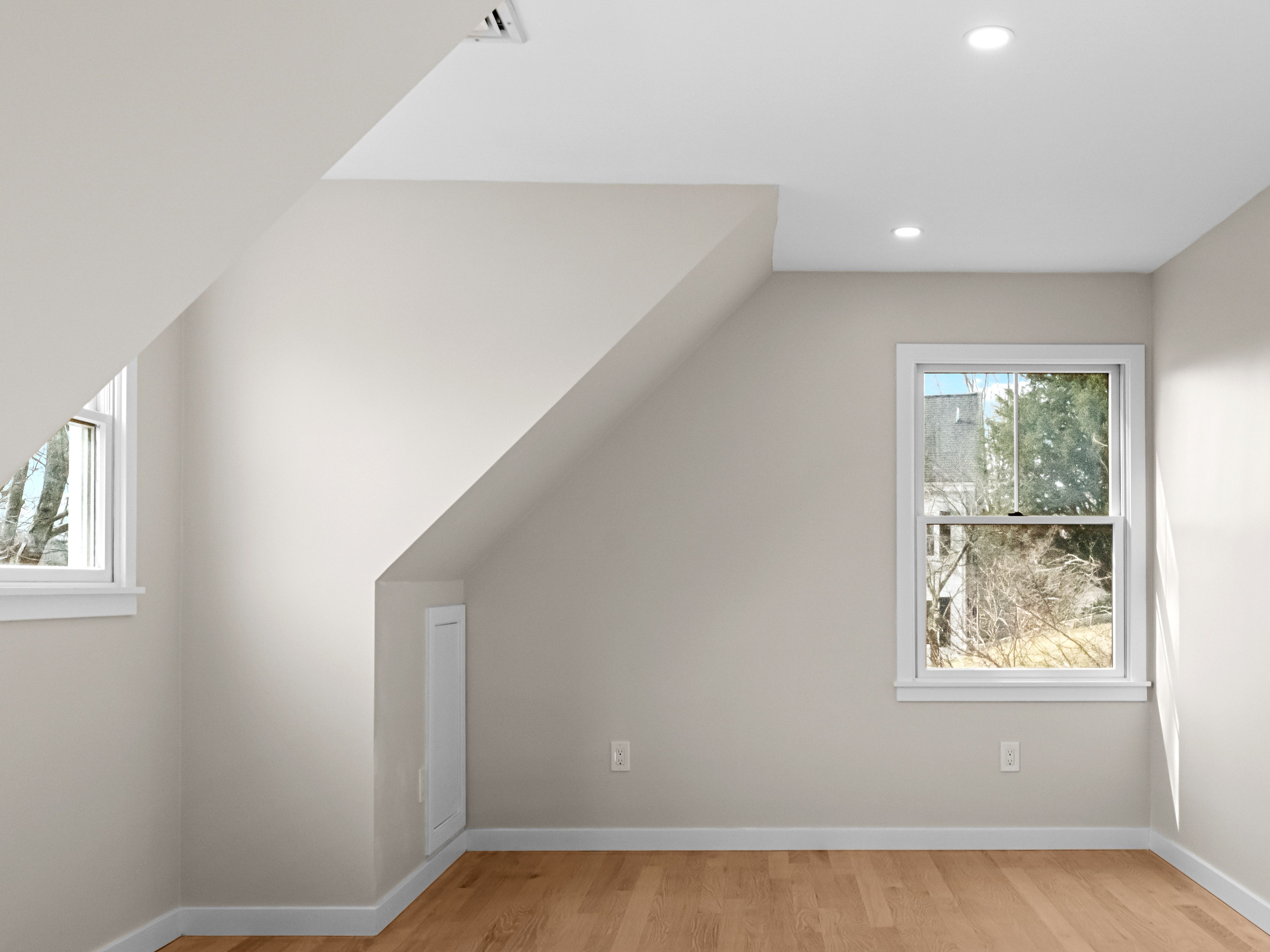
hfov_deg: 53.0
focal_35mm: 34
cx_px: 772
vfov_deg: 41.1
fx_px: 1262
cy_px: 579
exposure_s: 1/40
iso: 3200
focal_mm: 17.2
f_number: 11
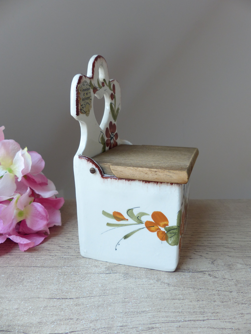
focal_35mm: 25
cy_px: 167
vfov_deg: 69.4
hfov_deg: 54.9
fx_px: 242
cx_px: 126
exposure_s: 1/60
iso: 125
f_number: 2.8
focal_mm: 4.5
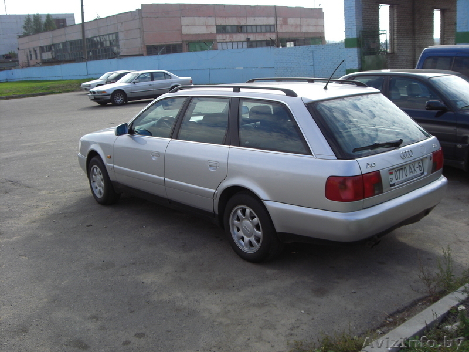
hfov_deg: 49.0
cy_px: 176
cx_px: 234
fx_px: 515
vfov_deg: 37.7
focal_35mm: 38
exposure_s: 1/500
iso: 64
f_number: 2.7
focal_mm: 6.2
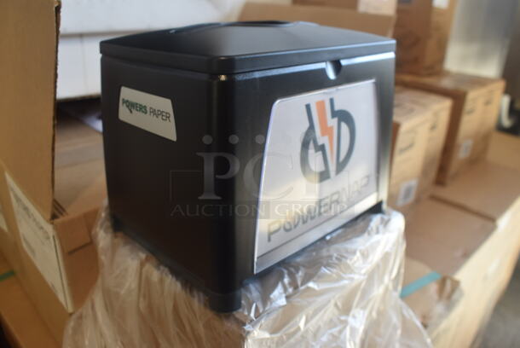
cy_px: 174
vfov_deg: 43.7
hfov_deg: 61.9
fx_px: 434
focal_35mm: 30
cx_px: 260
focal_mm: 20
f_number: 5.6
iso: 640
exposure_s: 1/60
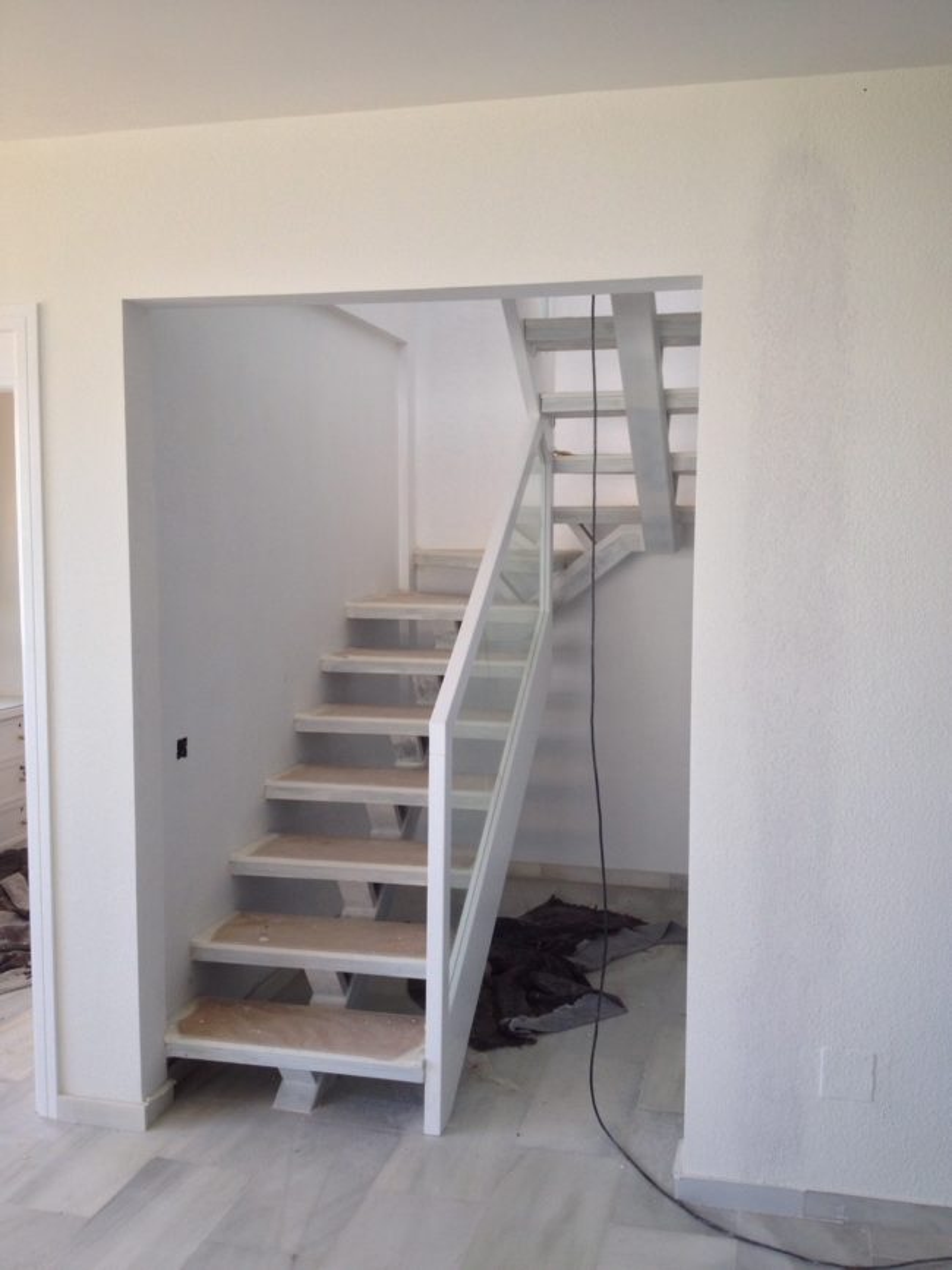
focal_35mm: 35
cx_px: 476
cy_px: 635
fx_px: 1284
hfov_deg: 40.7
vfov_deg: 52.6
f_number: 2.4
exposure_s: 1/120
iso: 64
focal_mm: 4.28
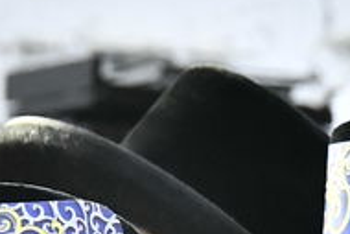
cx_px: 494
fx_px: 9661
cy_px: 404
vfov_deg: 1.4
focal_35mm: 993
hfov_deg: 2.1
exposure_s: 1/250
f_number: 5.6
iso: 4000
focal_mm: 135
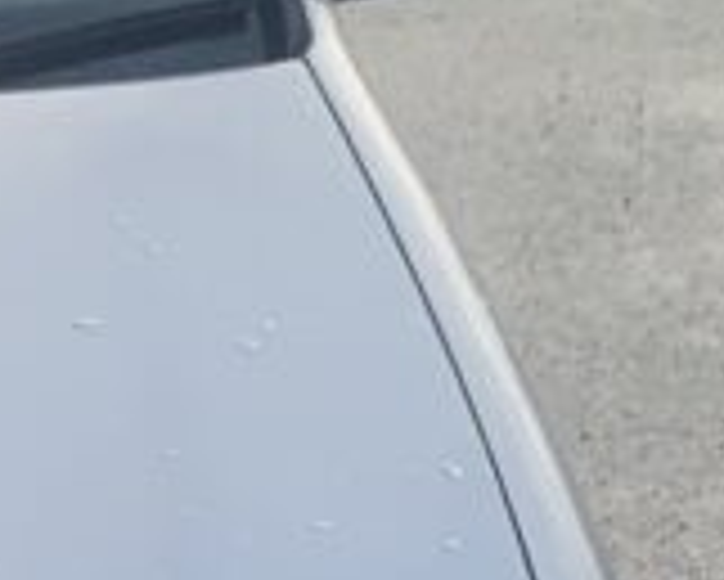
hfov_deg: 13.1
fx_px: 2702
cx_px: -755
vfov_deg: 11.7
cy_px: 899
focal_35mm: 126
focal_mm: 4.25
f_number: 1.8
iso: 25
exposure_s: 1/928
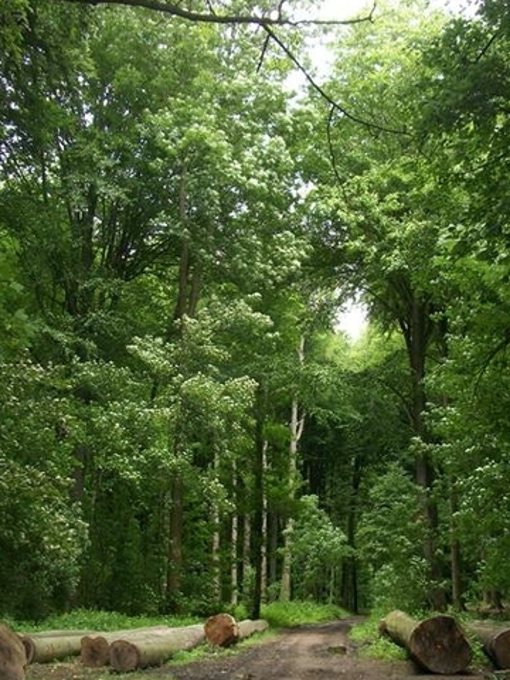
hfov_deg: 36.0
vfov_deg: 46.7
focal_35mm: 40
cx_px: 252
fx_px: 786
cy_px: 388
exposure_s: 1/125
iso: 80
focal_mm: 5.7
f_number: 2.9
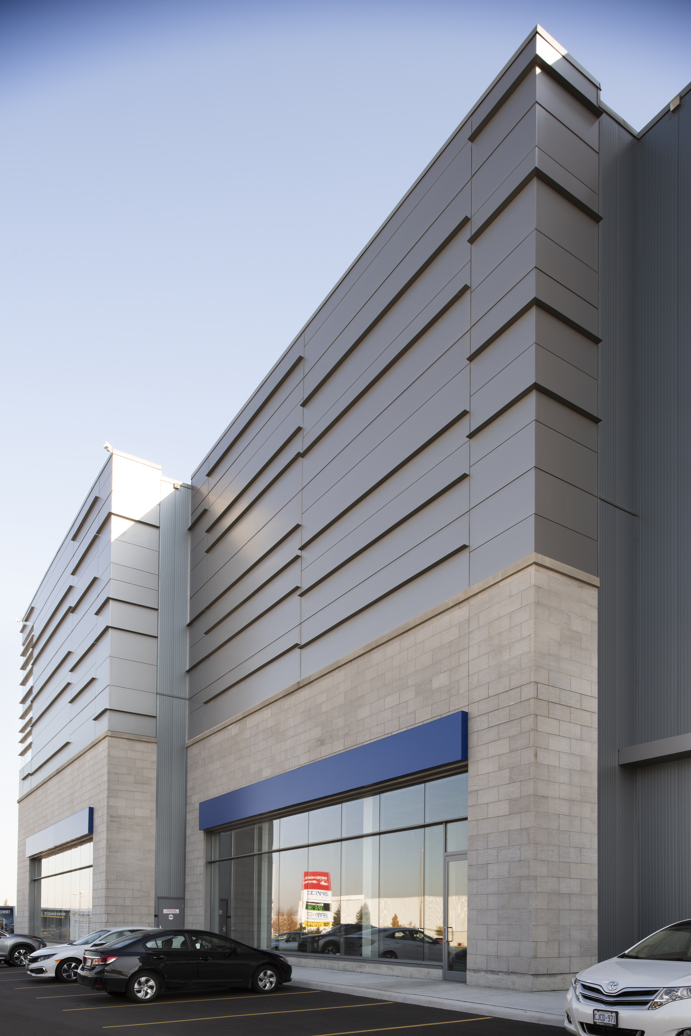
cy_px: 518
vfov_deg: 73.7
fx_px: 690
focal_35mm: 24
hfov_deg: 53.2
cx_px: 346
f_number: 11
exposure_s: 1/30
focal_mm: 24
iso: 100
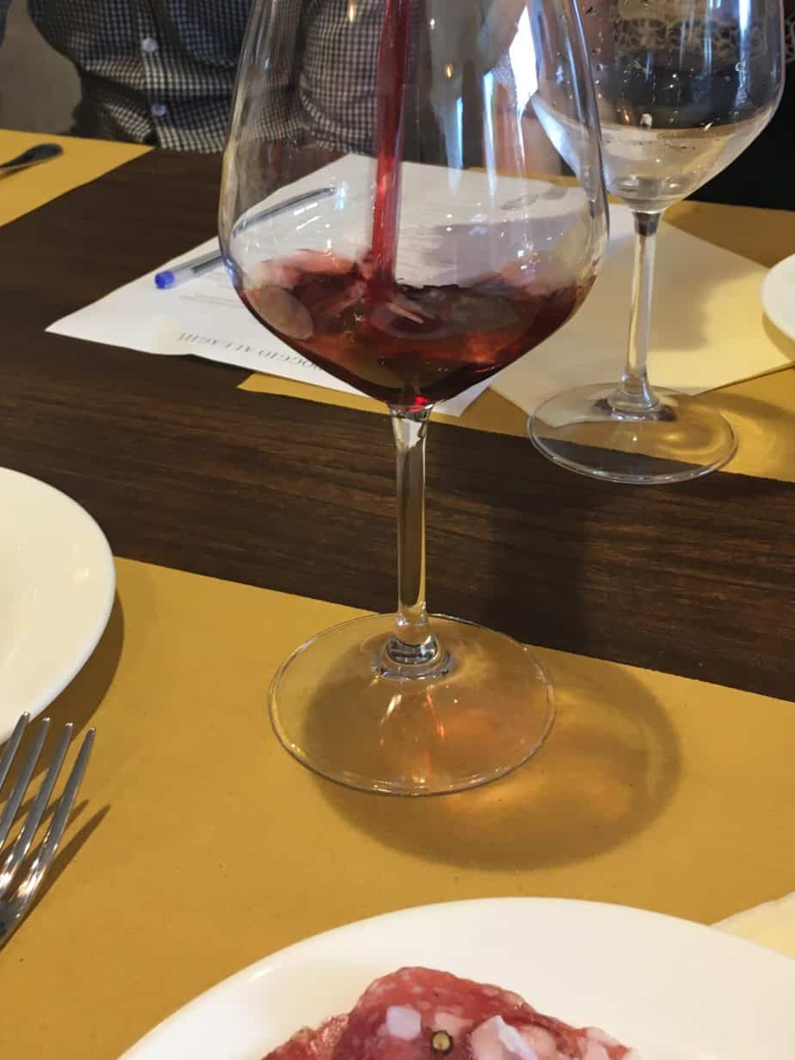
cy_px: 373
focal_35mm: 45
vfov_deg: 41.6
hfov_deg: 32.2
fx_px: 1378
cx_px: 412
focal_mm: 4.15
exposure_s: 1/33
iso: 64
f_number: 2.2
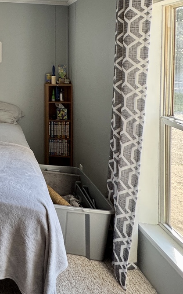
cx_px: -91
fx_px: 256
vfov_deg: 56.6
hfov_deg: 27.4
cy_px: 72
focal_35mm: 32
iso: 160
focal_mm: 2.22
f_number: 2.2
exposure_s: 1/120
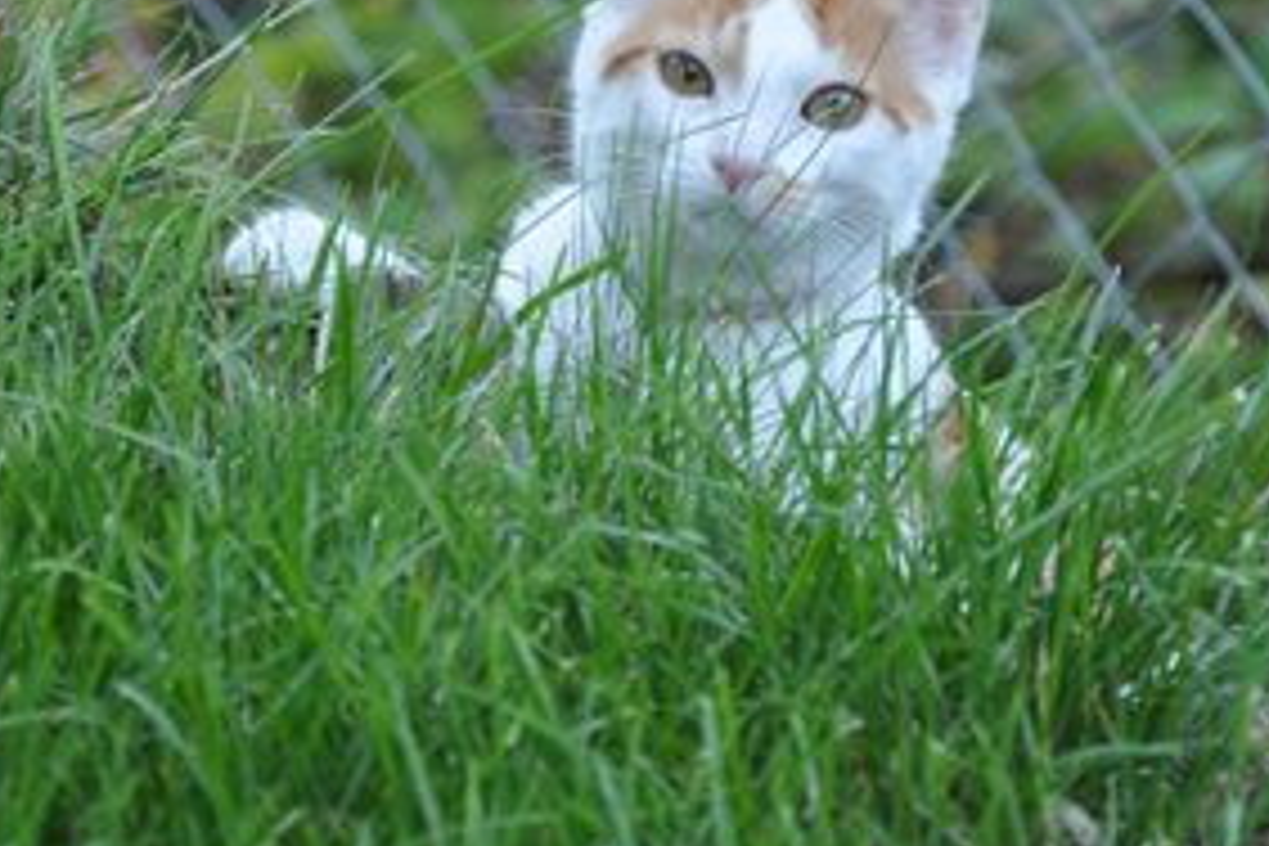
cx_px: 652
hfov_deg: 9.5
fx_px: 7643
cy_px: 178
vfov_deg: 6.3
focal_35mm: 217
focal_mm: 85
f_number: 5.6
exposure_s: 1/60
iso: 640
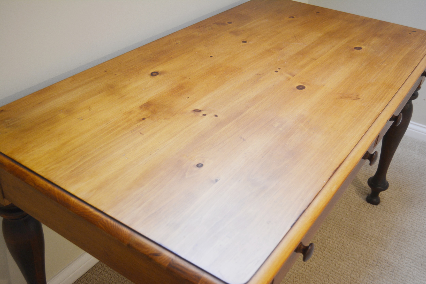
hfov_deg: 49.6
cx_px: 213
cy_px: 142
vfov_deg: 34.2
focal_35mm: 39
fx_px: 461
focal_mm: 26
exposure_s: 1/60
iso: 400
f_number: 4
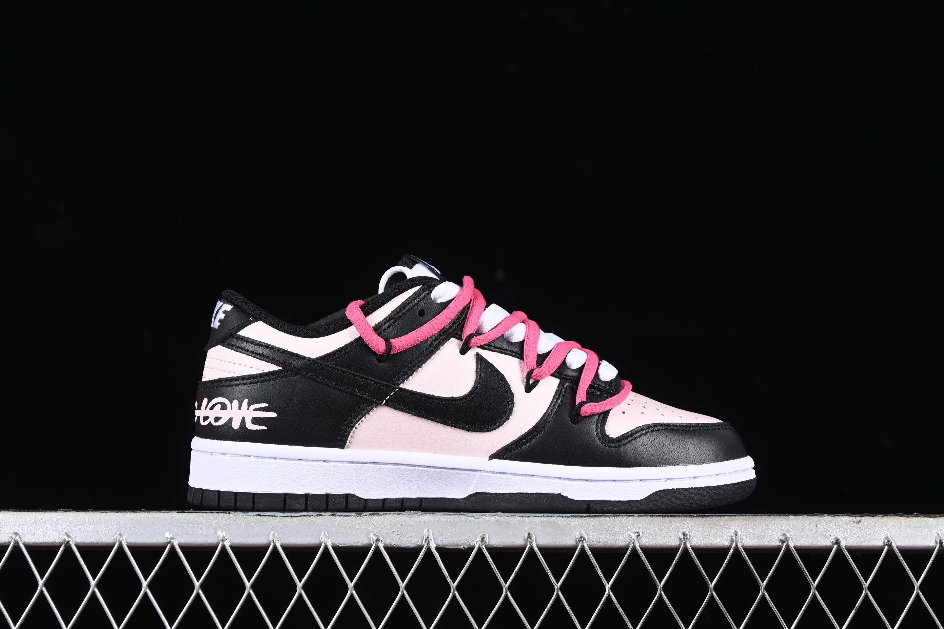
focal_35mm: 75
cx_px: 472
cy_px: 314
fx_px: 1967
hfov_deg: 27.0
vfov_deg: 18.2
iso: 160
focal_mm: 50
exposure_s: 1/60
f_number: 6.3
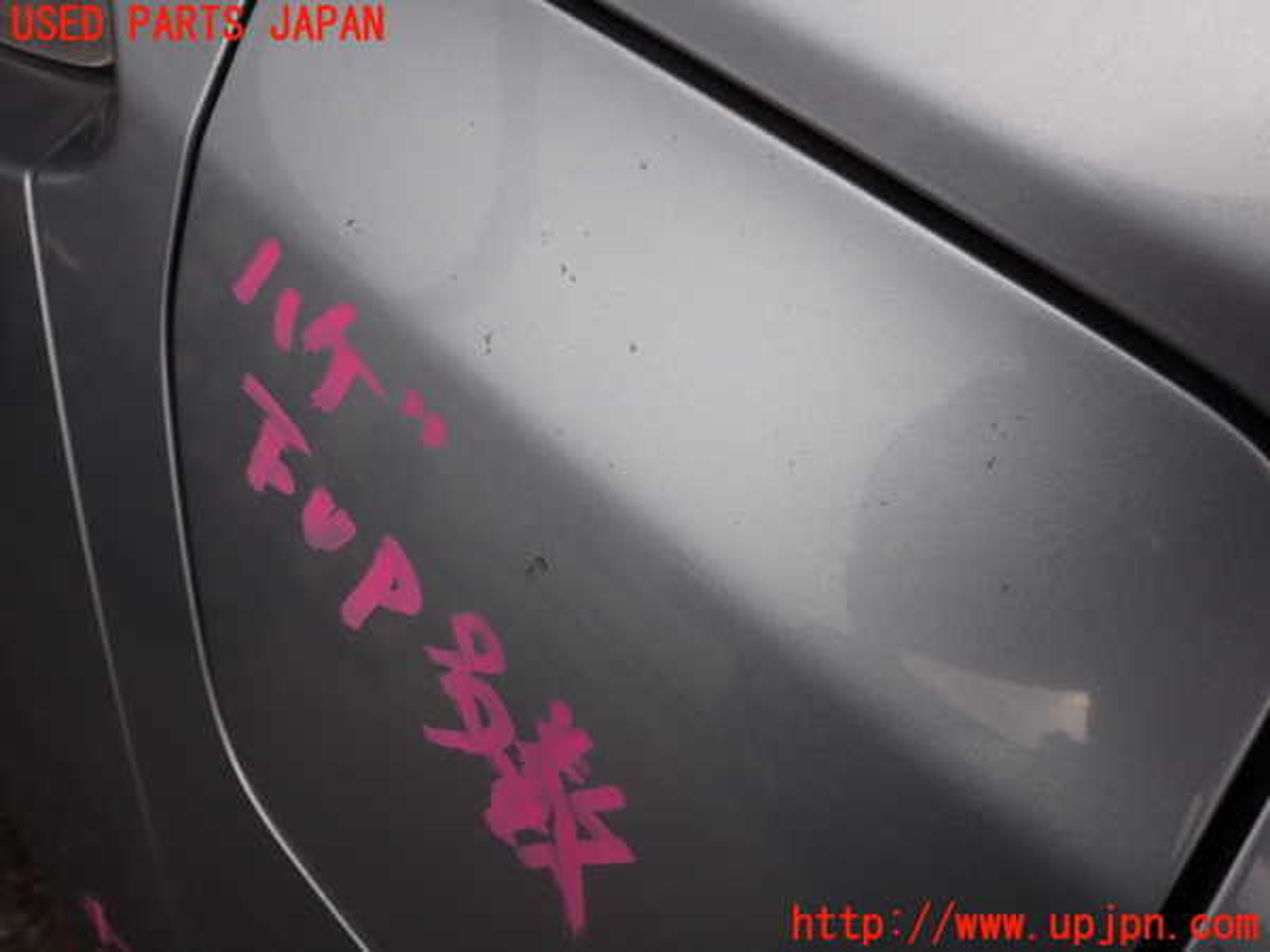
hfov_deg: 60.0
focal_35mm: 30
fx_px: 1101
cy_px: 476
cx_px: 635
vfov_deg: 46.8
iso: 100
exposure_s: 1/800
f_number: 3.2
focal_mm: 5.4
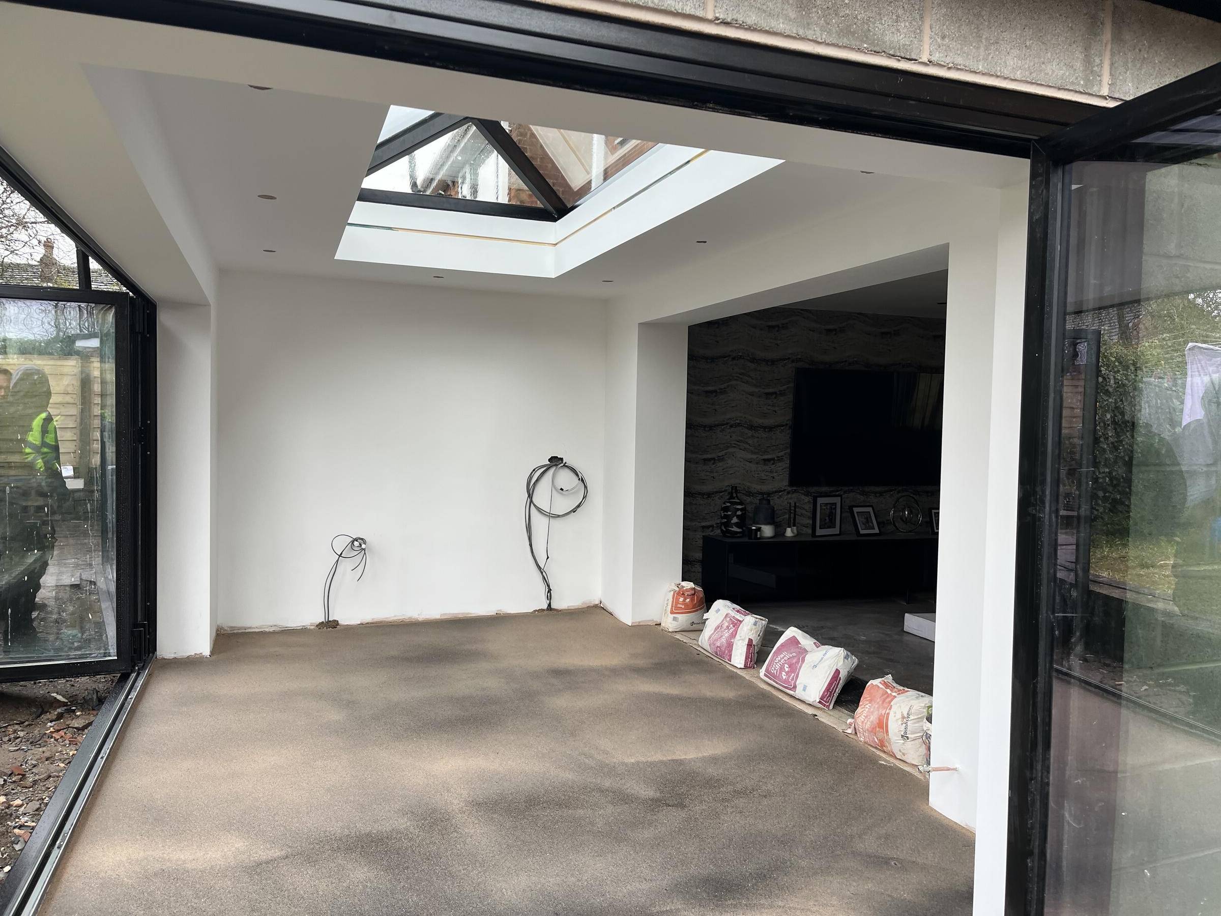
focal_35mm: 26
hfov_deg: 67.3
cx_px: 610
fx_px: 917
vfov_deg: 53.1
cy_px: 458
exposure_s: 1/256
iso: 40
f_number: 1.6
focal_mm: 5.1
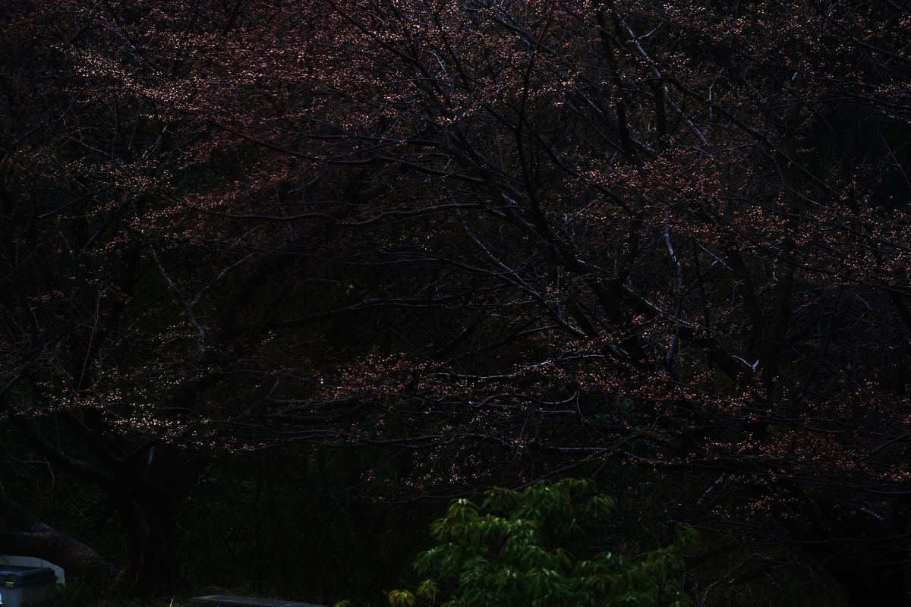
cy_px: 304
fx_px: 3846
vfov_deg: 9.0
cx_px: 456
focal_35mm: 152
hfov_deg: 13.5
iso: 1250
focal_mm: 101.2
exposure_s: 1/160
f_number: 5.4
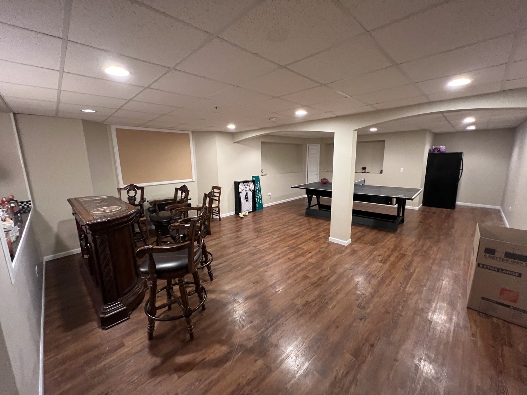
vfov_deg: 89.9
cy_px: 198
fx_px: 198
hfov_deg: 106.2
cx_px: 264
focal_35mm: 13
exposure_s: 1/60
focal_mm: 1.57
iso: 640
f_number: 1.8
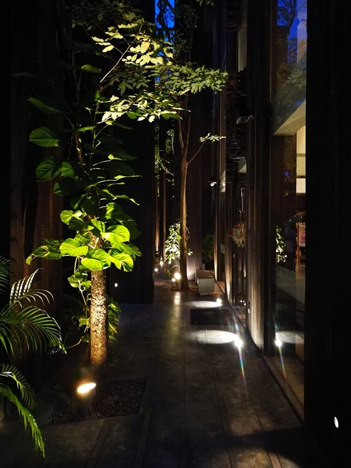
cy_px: 234
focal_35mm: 27
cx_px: 176
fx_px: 365
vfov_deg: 65.3
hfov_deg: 51.4
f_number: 2.2
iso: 2000
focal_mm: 4.5
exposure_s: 1/16.7
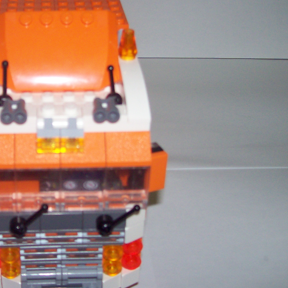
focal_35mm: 62
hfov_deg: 26.8
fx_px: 584
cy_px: 122
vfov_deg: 27.7
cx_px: 30
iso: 80
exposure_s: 1/64
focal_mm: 6
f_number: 2.7
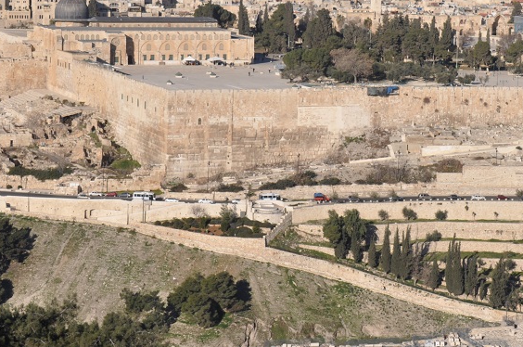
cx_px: 359
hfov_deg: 18.7
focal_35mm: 109
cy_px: 52
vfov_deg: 12.4
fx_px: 1581
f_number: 11
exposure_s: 1/500
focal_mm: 40
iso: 200
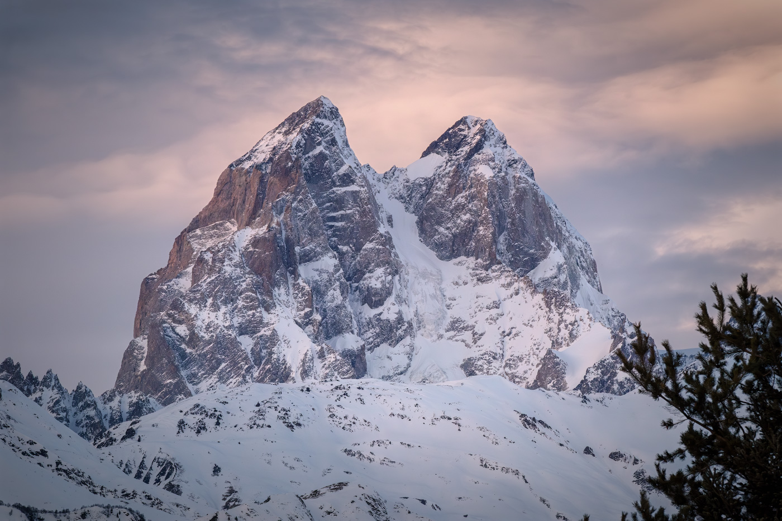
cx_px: 391
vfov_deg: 8.3
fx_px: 3605
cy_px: 260
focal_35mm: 166
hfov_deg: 12.4
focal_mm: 110.6
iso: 500
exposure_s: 1/340
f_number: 11
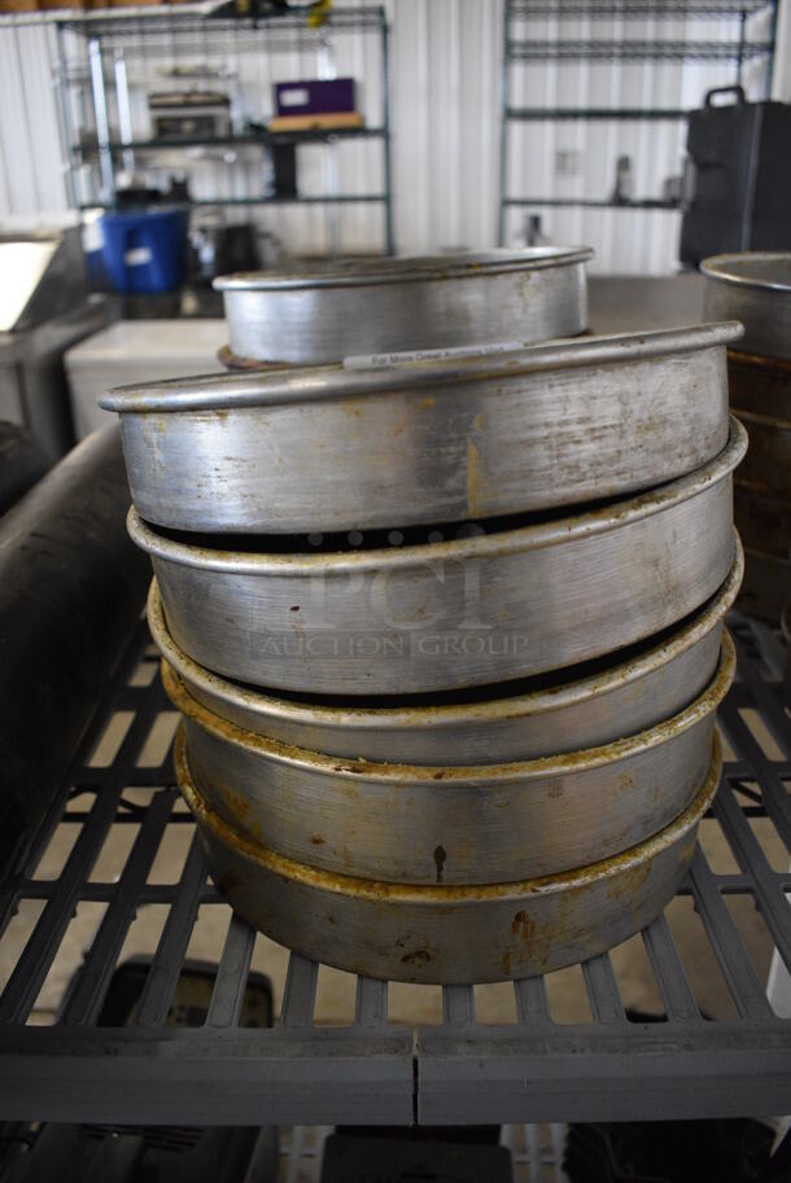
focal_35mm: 30
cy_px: 592
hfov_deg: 43.7
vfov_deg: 61.9
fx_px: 987
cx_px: 396
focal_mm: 20
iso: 2000
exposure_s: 1/125
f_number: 3.5
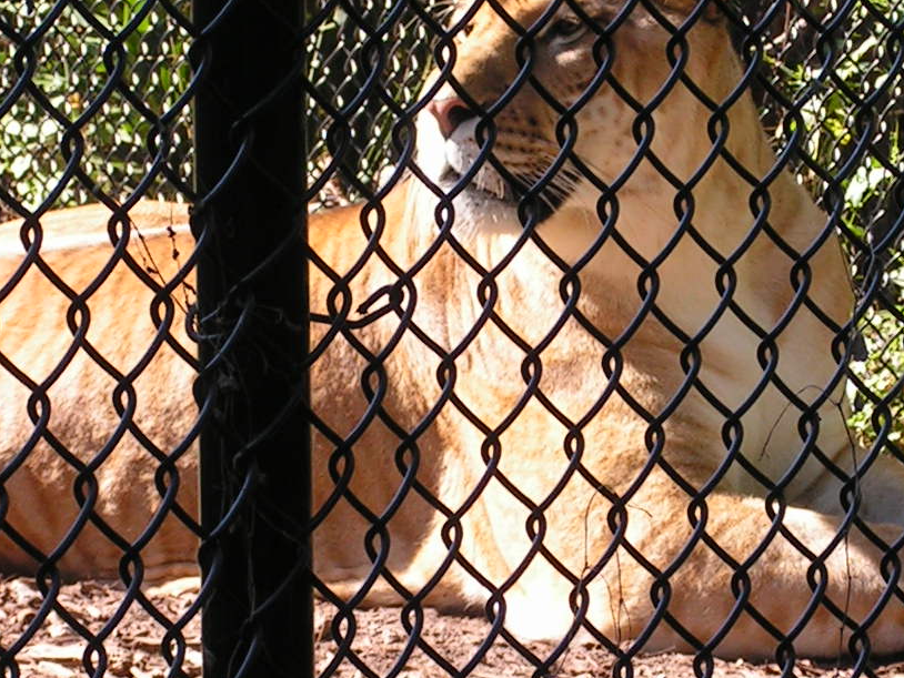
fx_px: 7288
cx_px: 559
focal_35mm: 279
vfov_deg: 5.3
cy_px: 269
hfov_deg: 7.1
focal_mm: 16.6
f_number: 4
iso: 50
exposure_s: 1/125
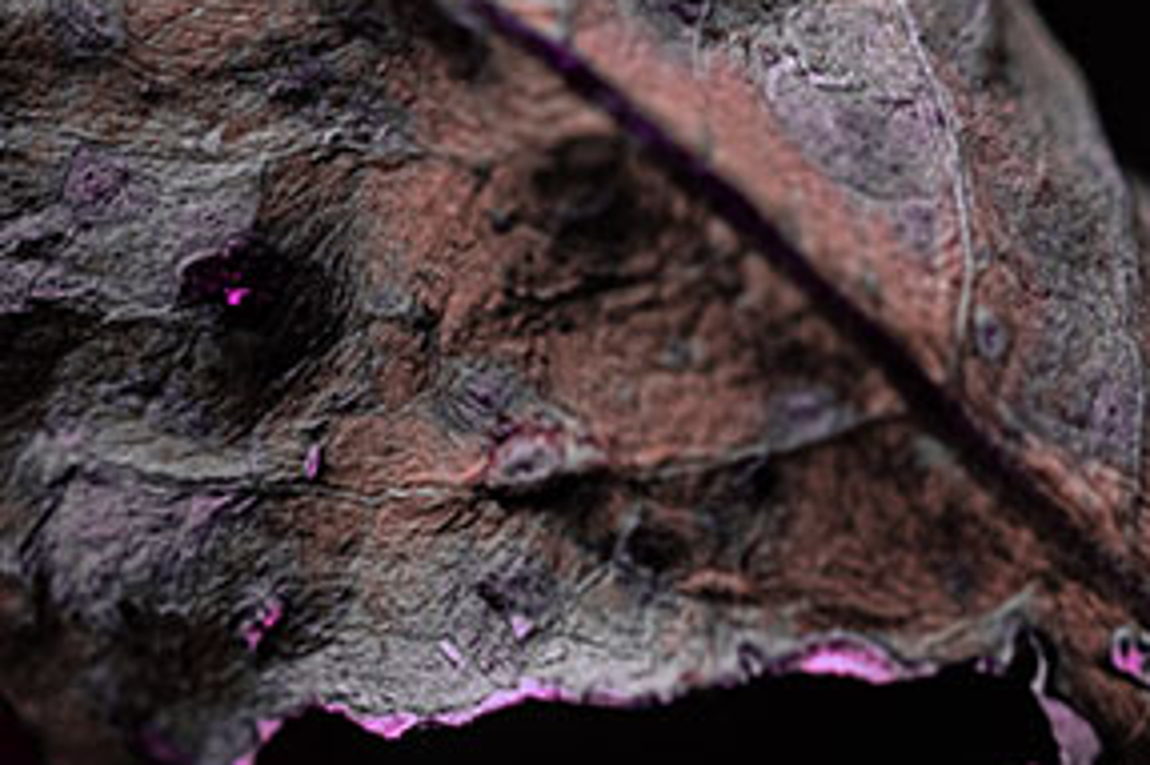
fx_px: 11684
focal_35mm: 366
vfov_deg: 3.8
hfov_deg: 5.6
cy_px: 427
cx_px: 521
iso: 640
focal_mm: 210
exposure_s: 1/500
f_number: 7.1
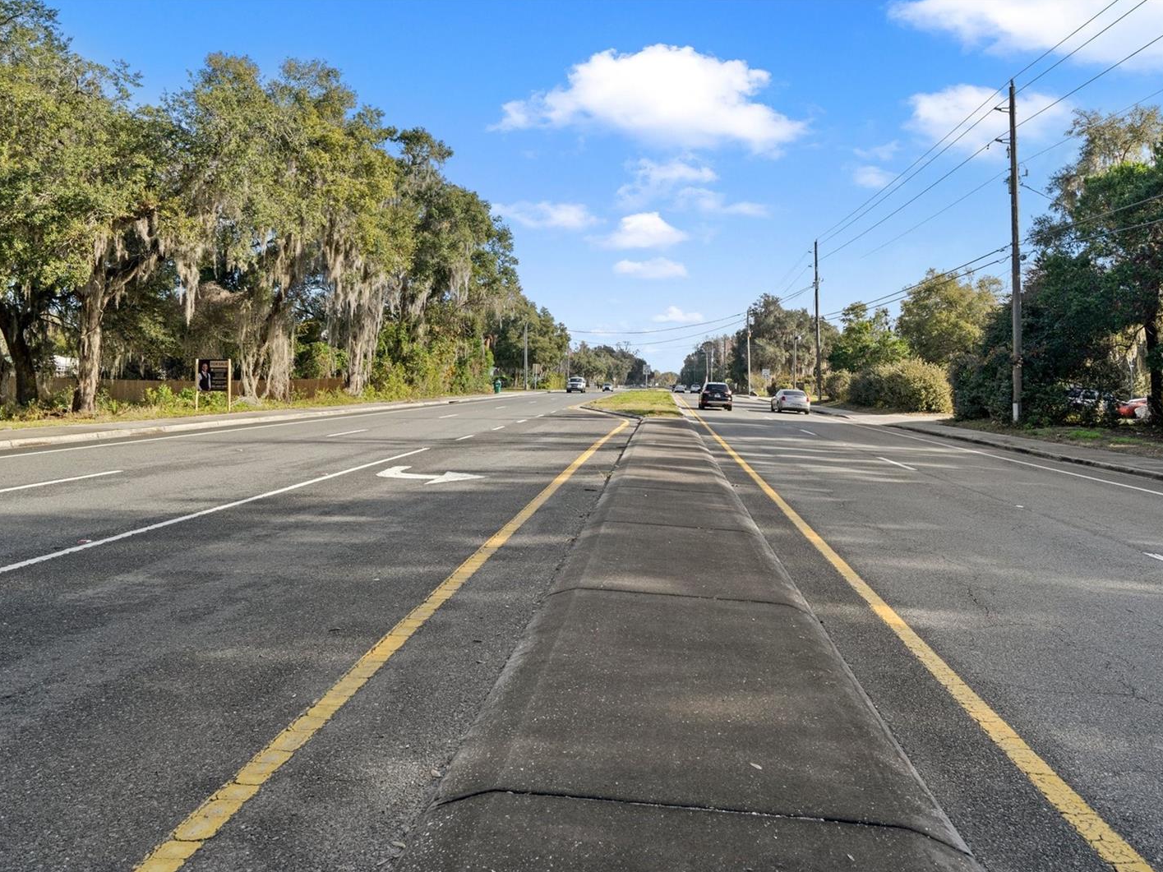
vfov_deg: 54.9
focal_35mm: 25
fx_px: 840
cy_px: 436
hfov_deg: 69.3
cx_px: 616
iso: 320
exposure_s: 1/100
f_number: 9
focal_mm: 23
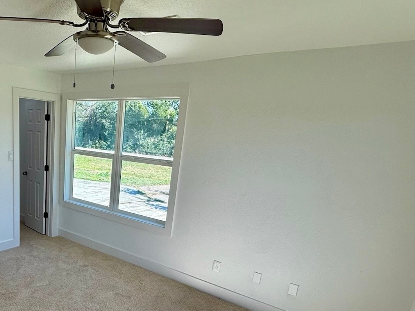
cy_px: 219
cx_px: 87
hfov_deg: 60.4
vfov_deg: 50.0
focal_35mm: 27
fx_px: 324
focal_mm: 2.22
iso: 50
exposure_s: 1/416
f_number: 2.2
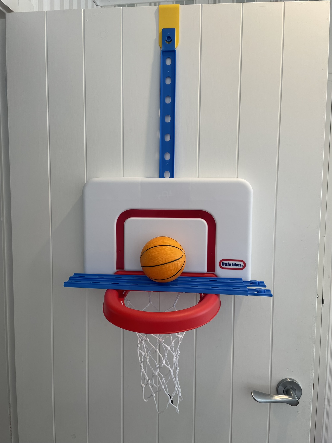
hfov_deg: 53.1
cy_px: 222
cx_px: 166
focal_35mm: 26
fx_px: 332
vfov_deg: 67.3
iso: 40
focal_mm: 4.2
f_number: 1.6
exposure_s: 1/100
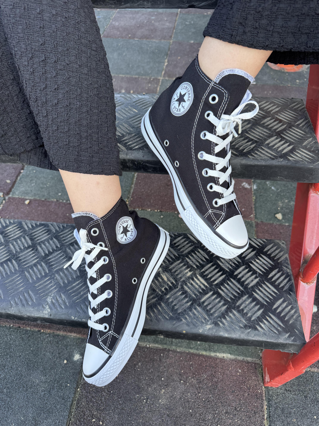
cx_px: 160
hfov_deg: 56.8
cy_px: 213
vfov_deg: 71.6
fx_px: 295
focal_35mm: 24
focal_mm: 6.76
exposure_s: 1/243
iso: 64
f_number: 1.78
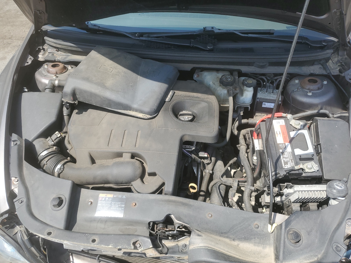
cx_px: 176
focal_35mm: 26
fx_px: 264
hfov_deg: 67.3
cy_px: 132
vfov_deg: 53.1
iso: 50
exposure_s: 1/1250
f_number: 1.5
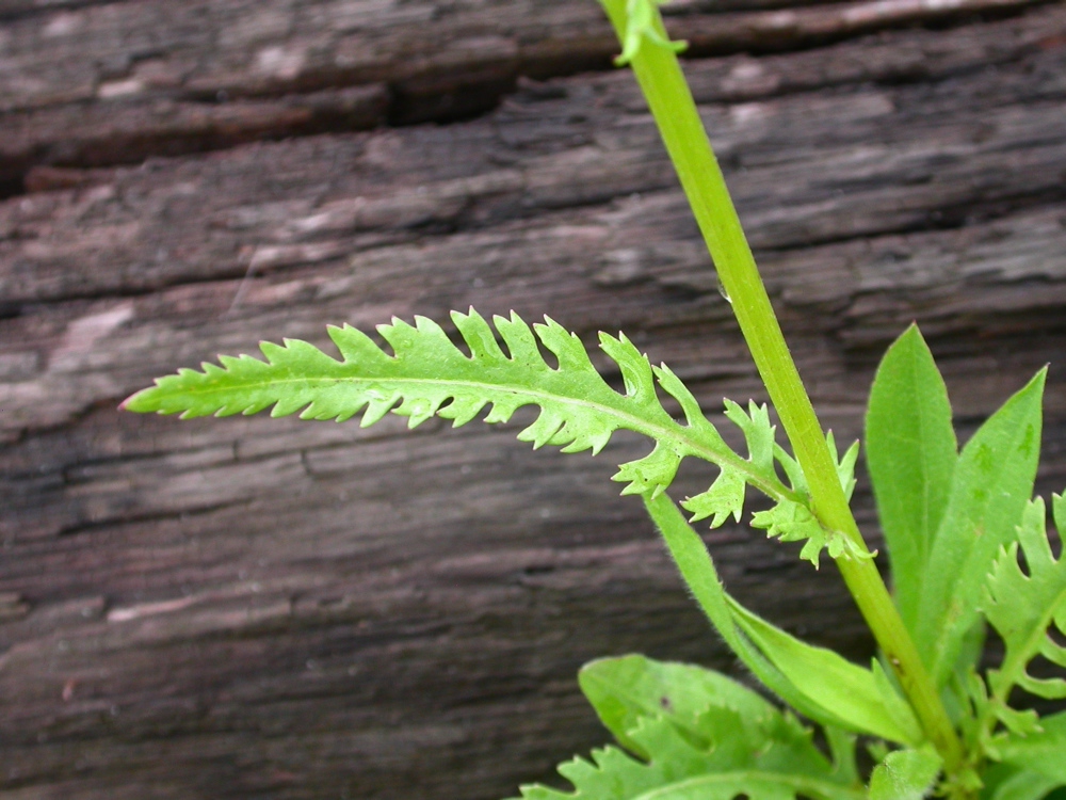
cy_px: 400
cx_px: 533
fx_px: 2248
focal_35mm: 73
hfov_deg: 26.7
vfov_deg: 20.2
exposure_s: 1/131
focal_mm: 15.1
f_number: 4.3
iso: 100
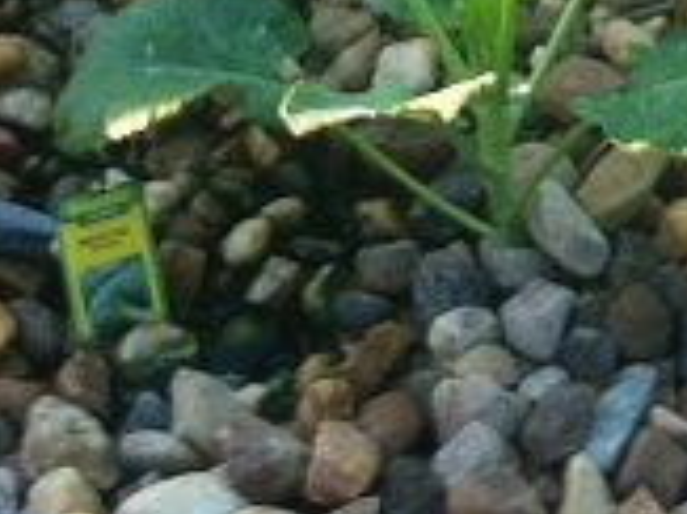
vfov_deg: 9.6
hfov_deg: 13.0
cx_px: 953
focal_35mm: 146
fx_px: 2895
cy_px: -466
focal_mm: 3.85
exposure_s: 1/15
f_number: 2.8
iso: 80
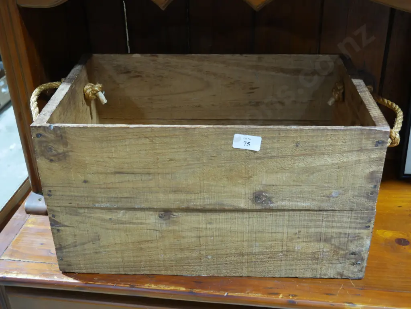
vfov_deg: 32.9
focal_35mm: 44
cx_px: 206
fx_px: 523
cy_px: 154
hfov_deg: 42.9
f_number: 4.7
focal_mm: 22
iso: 1600
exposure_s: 1/60
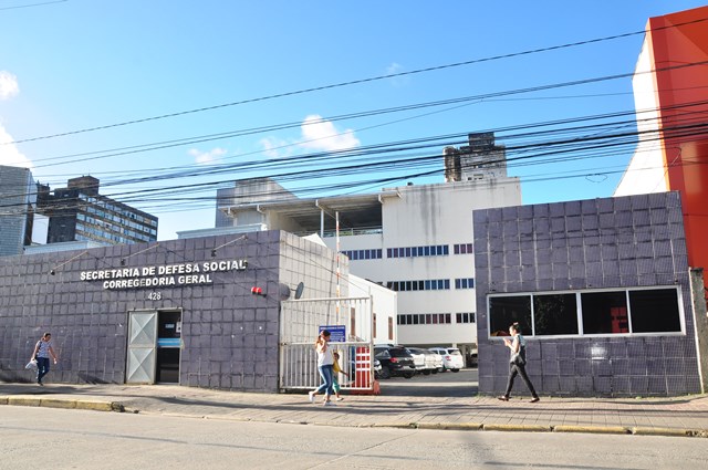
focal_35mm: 32
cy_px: 235
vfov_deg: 41.6
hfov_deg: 59.6
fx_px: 619
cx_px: 354
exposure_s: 1/125
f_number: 10
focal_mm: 21
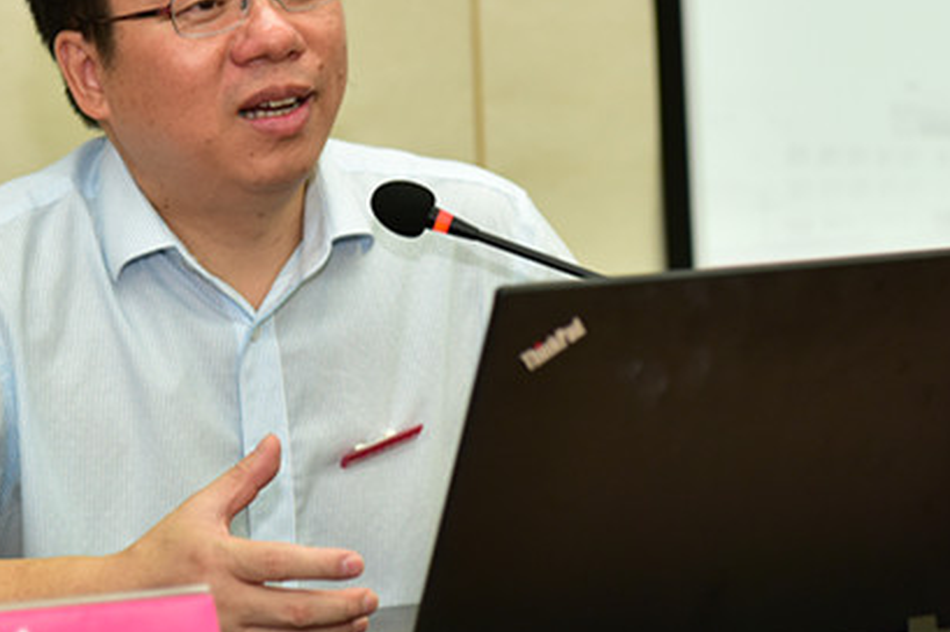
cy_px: 260
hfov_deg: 19.1
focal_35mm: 107
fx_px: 2821
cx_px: 366
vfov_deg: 12.8
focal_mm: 62
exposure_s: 1/250
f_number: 4
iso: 1250
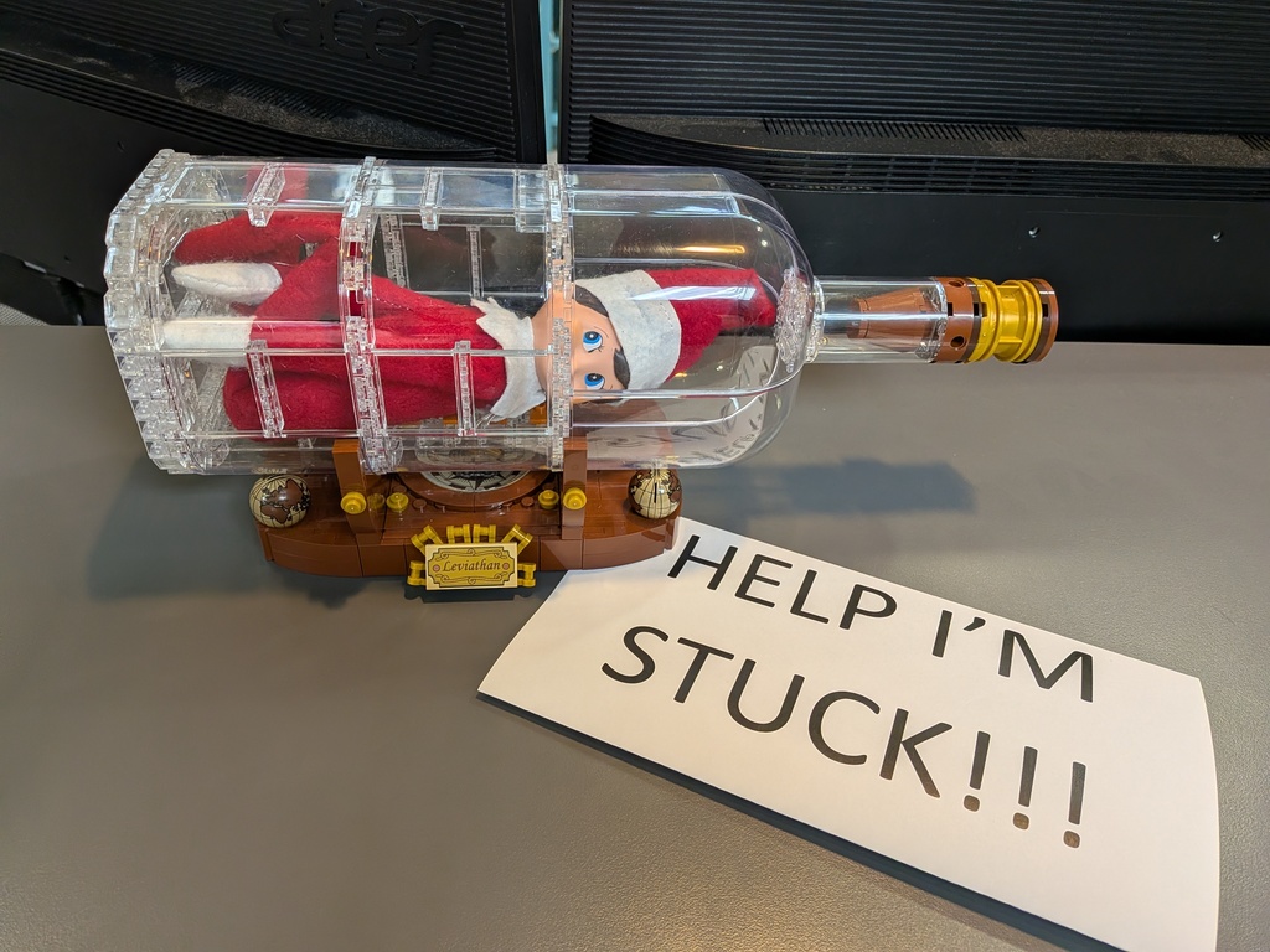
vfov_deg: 56.8
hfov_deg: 71.6
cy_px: 476
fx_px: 881
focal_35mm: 24
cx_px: 635
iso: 26
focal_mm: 4.53
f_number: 1.7
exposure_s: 1/120
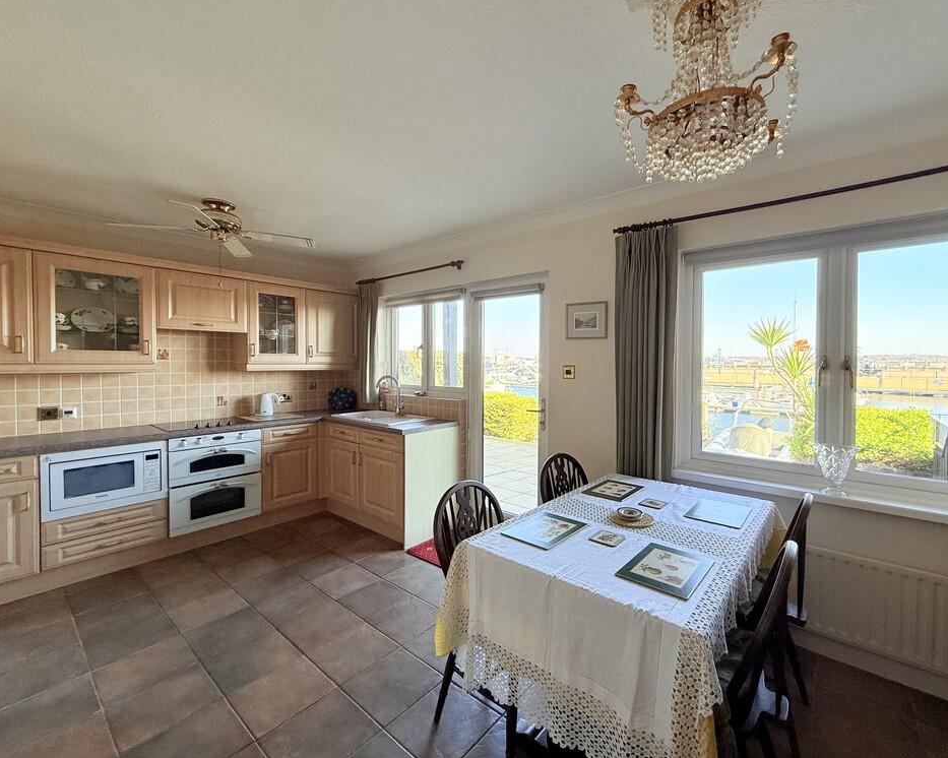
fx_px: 421
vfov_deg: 84.0
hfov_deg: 96.5
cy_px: 370
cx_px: 518
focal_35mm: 15
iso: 64
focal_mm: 2.22
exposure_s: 1/116
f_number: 2.2
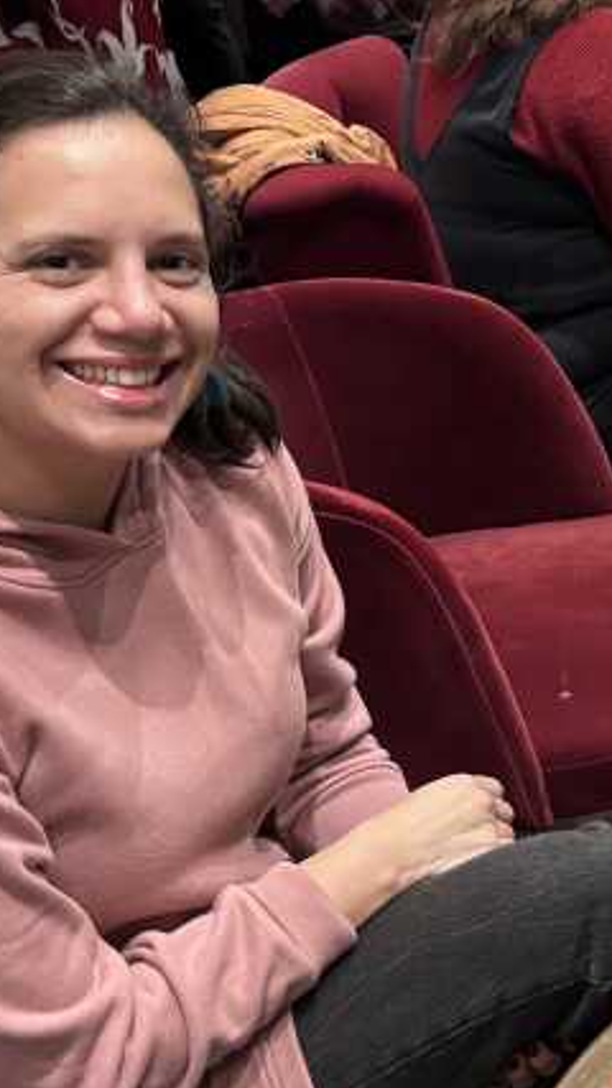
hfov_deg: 14.9
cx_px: 1017
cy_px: 559
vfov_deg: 29.0
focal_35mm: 73
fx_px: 2107
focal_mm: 5.96
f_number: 1.6
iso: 500
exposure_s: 1/40
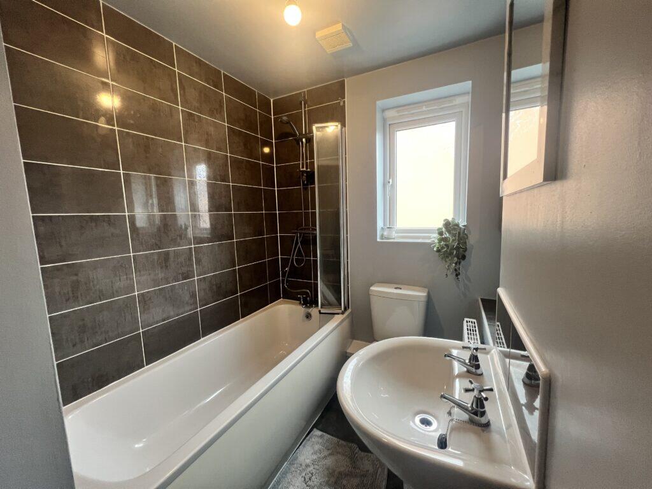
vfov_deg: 89.9
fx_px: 245
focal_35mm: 13
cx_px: 326
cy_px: 244
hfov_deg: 106.2
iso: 250
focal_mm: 1.57
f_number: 1.8
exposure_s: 1/100
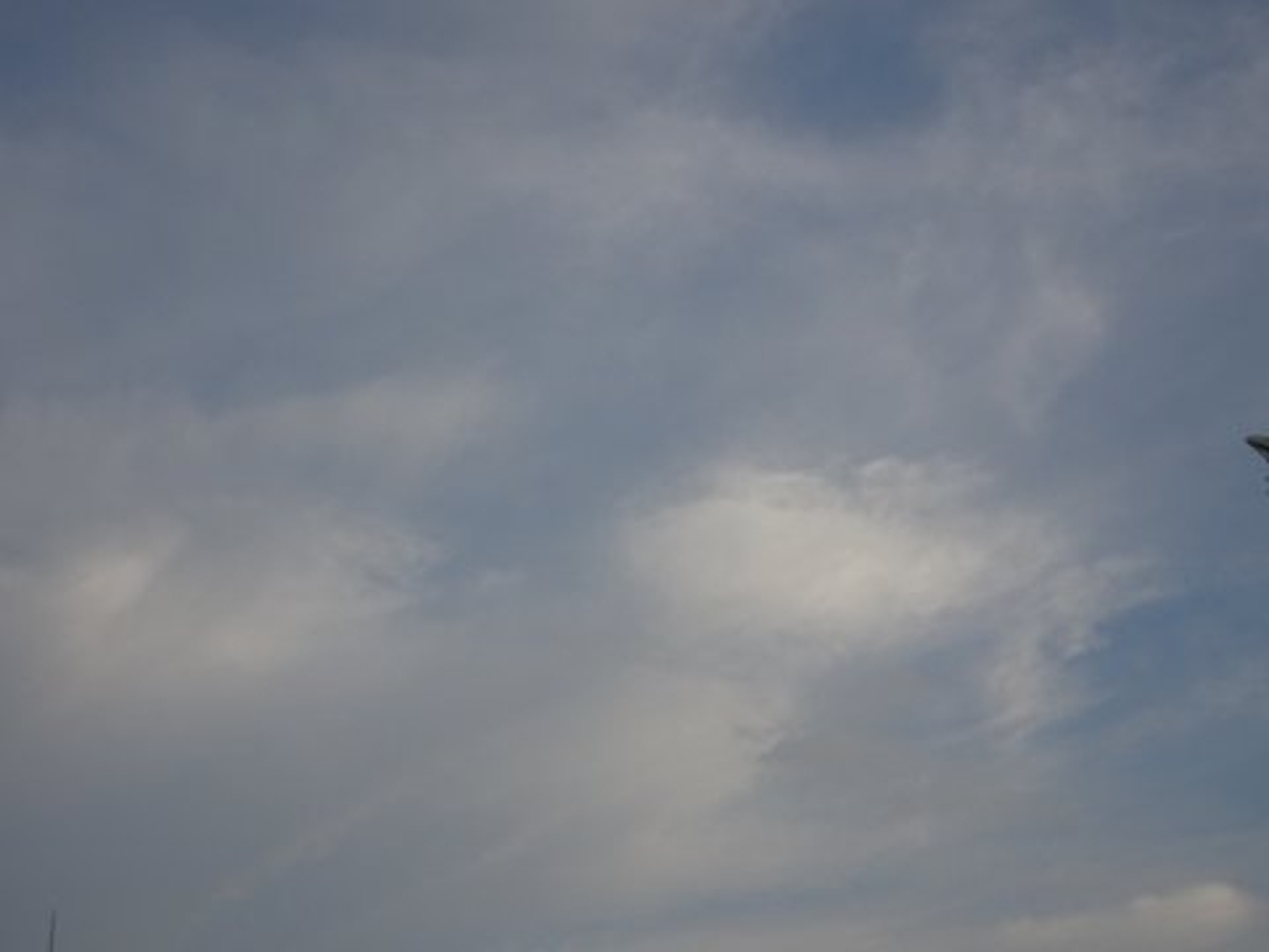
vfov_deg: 25.2
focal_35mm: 58
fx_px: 2126
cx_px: 634
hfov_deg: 33.2
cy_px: 476
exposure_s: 1/400
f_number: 4.5
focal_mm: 9.87
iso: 80
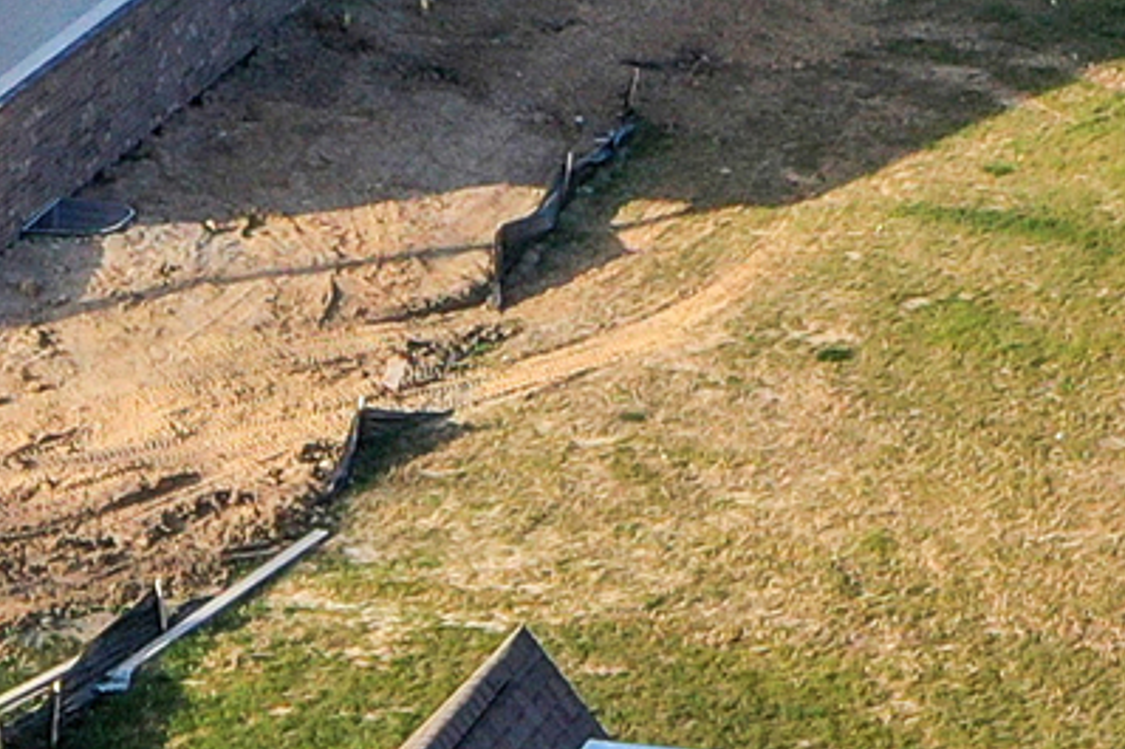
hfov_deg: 9.4
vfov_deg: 5.9
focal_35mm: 216
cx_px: -79
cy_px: 2145
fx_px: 6747
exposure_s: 1/400
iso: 100
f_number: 5.6
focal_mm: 10.26
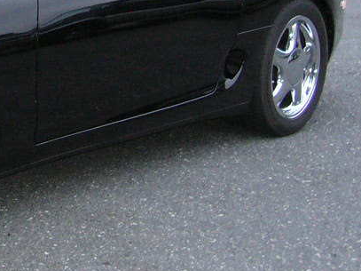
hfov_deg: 17.0
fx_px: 1147
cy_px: -44
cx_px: -94
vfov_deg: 13.1
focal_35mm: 110
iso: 200
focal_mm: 5.8
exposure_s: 1/60
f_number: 2.8
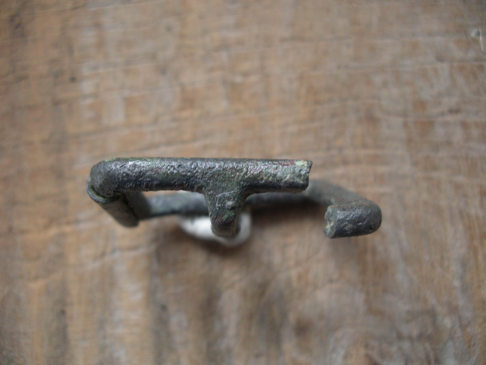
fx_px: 520
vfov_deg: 38.7
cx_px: 243
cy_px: 182
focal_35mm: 37
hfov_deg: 50.1
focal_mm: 7.8
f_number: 2.8
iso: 200
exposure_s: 1/30
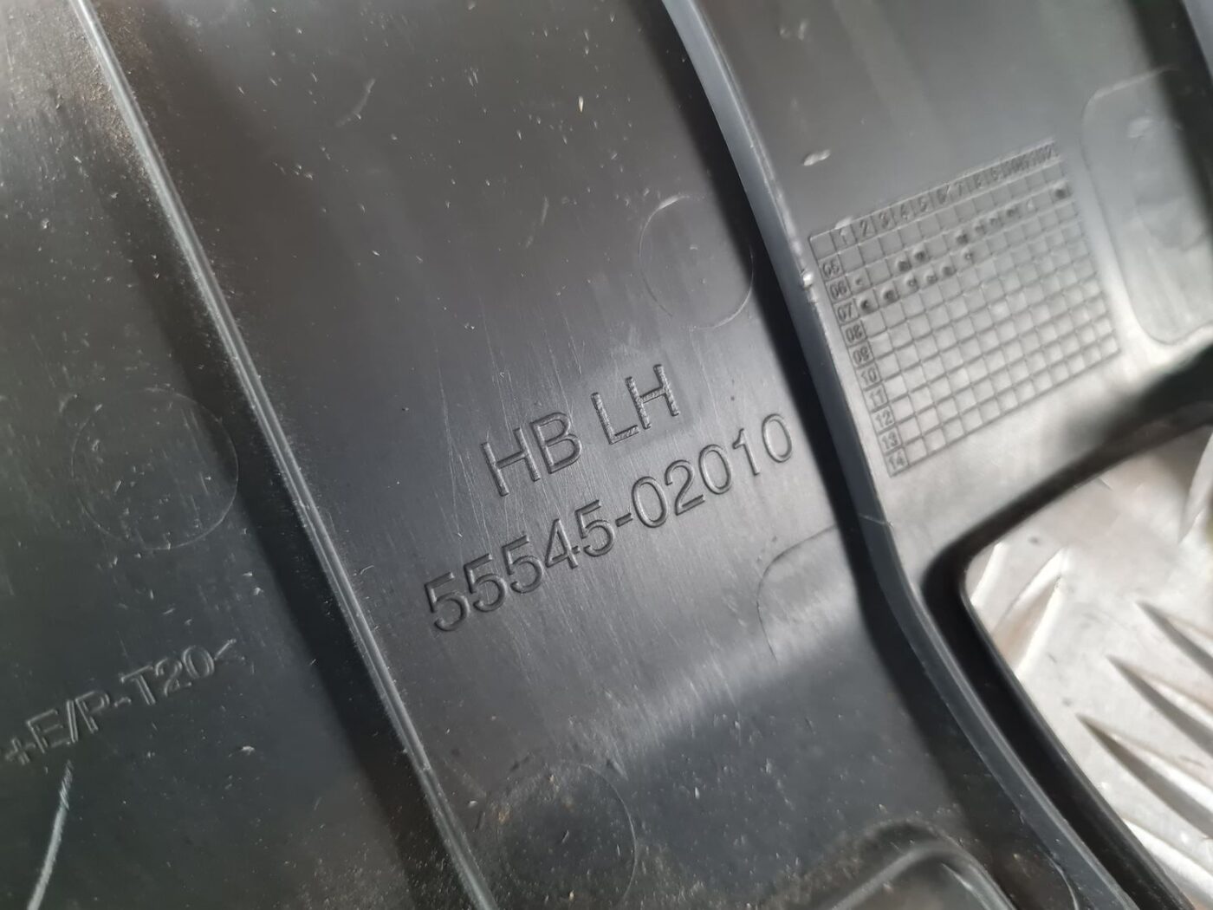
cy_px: 455
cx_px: 606
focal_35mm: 26
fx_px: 911
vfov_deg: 53.1
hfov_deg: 67.3
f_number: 1.8
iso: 800
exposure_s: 1/50
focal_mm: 5.4
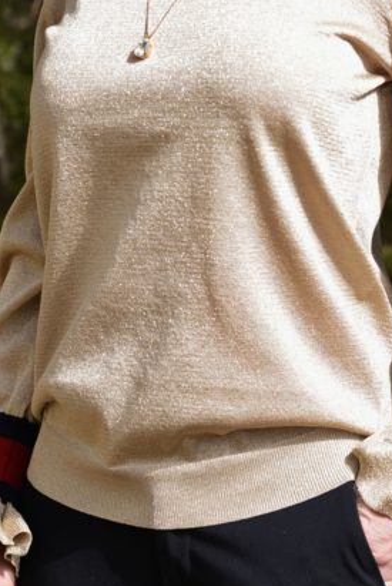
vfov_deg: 6.9
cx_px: 212
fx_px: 4871
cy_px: 80
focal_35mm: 299
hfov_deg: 4.6
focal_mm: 120
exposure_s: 1/640
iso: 500
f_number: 5
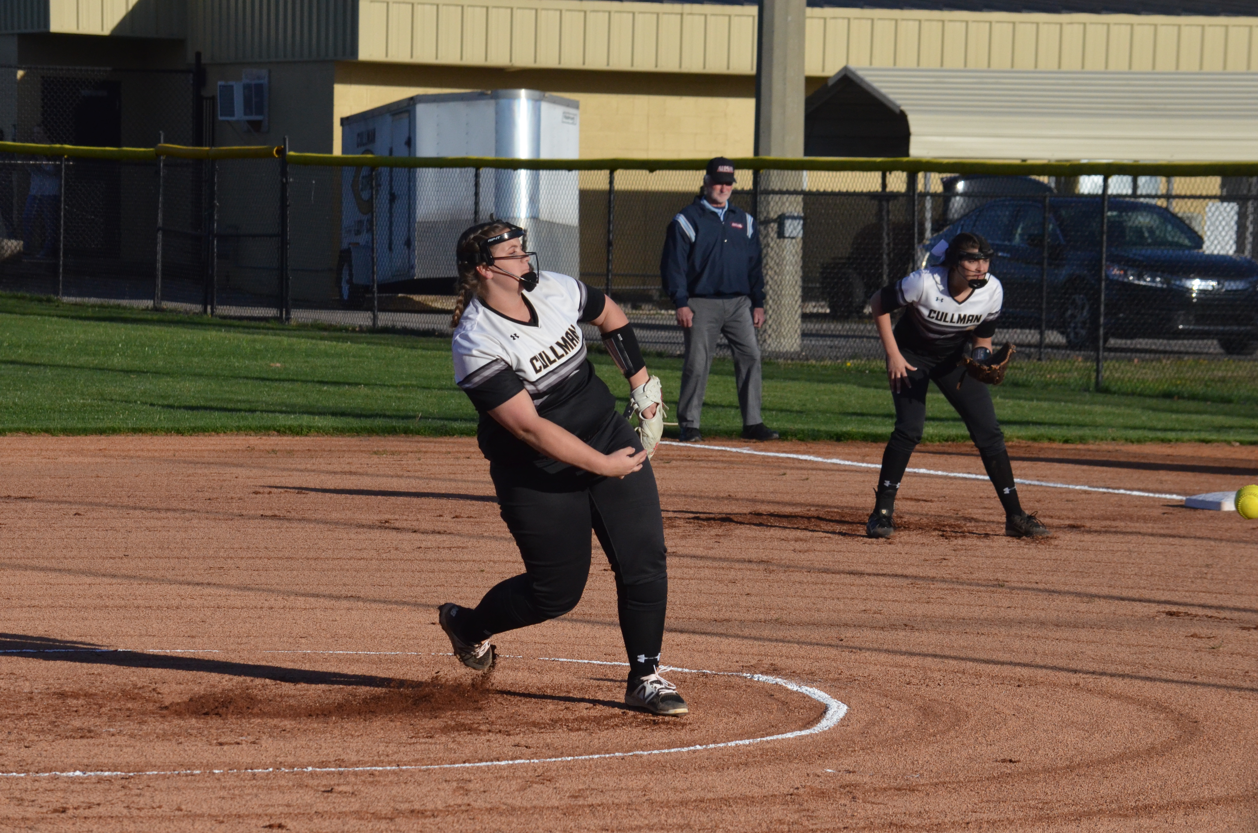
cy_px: 416
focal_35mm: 174
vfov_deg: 7.9
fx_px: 6068
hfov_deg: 11.8
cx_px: 629
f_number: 9
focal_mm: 116
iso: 1600
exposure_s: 1/4000
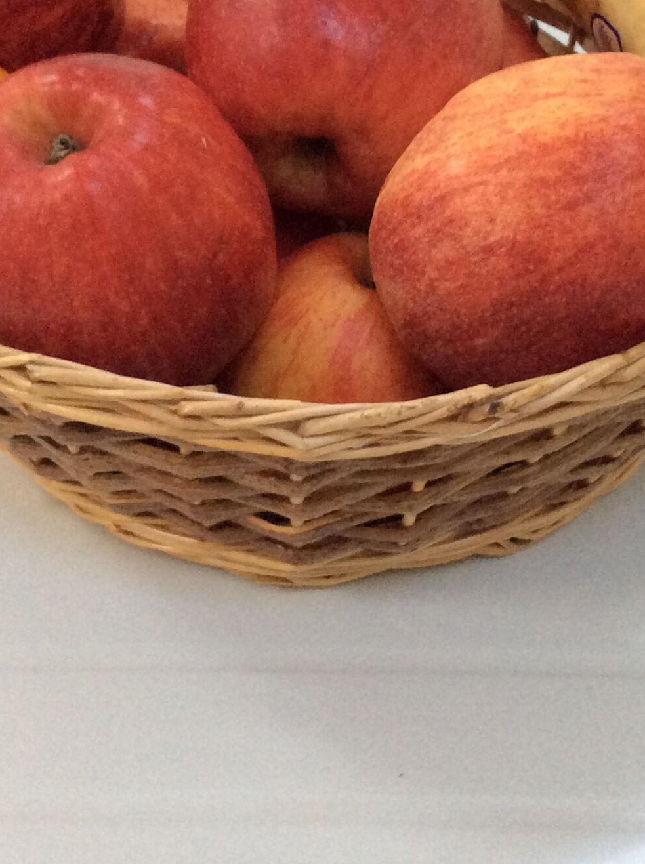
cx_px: 360
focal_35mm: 63
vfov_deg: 30.6
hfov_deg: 23.2
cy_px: 320
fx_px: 1570
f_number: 2.4
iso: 160
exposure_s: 1/25
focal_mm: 3.3
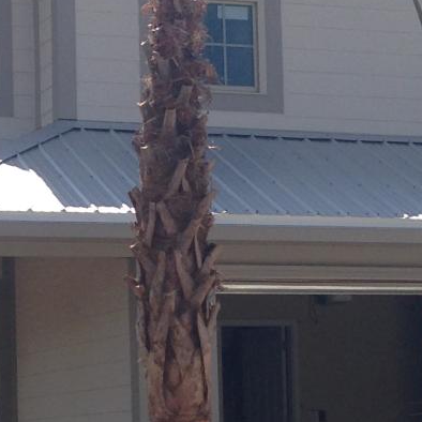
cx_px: 189
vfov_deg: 11.8
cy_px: 338
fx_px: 2041
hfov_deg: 11.8
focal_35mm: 148
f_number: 2.4
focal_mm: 4.12
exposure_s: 1/1506
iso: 50
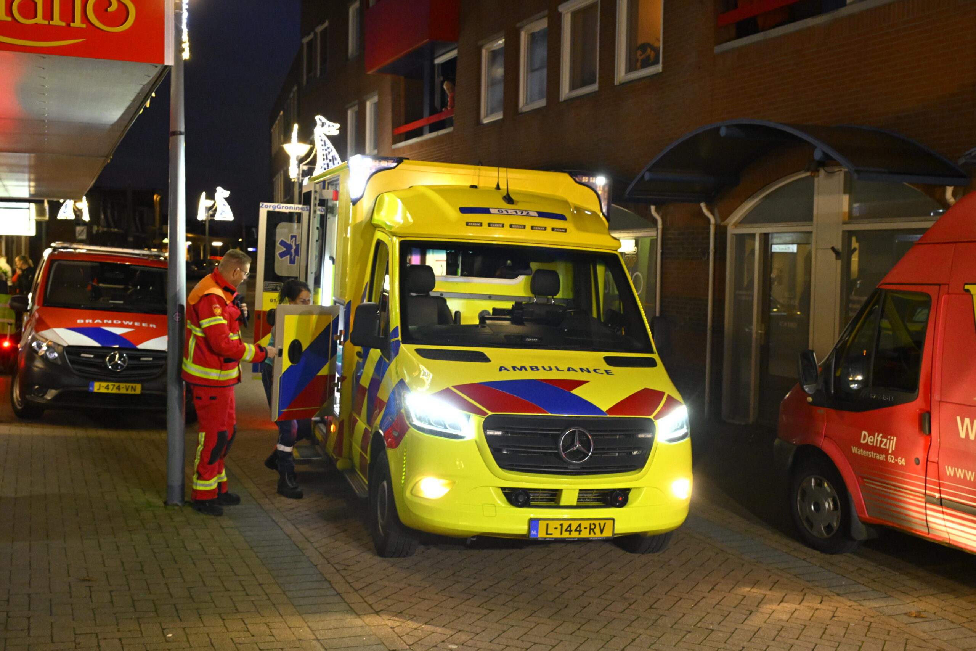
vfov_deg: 31.9
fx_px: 1139
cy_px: 326
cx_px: 488
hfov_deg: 46.4
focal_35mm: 42
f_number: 6.3
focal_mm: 42
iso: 6400
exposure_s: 1/40
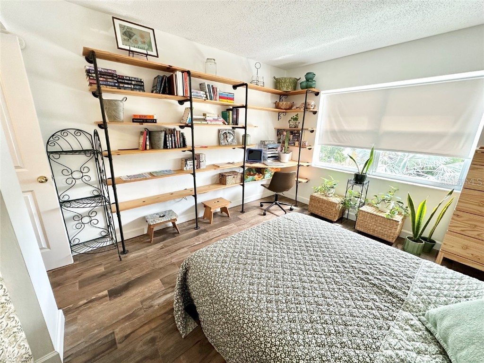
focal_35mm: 14
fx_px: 196
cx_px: 242
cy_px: 182
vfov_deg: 85.7
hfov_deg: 102.1
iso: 160
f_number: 2.2
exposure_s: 1/99
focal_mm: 2.22
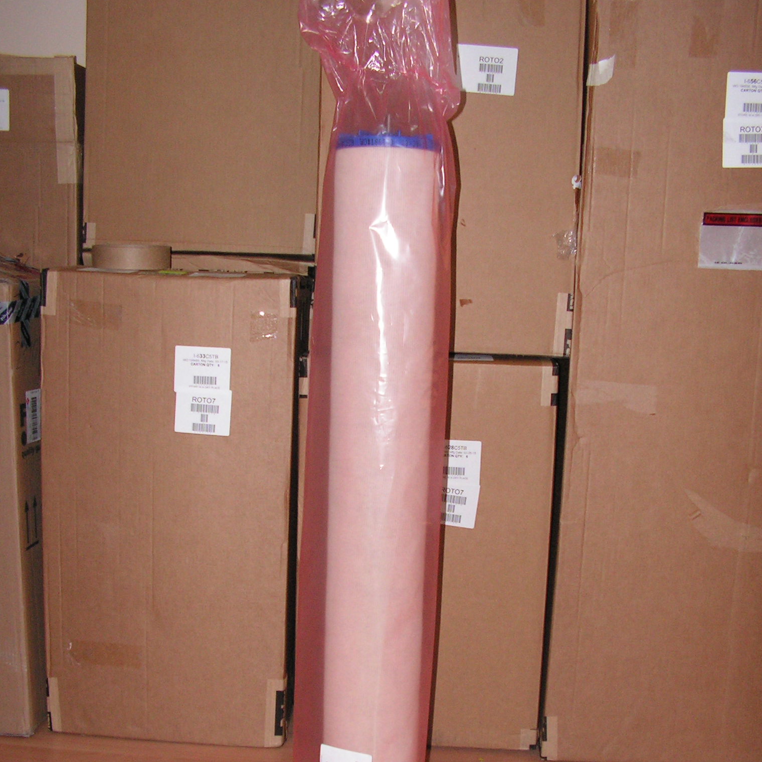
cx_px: 377
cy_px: 497
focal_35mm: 43
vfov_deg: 38.8
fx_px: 1071
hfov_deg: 39.2
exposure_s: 1/40
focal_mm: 6
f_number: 3.2
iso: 200
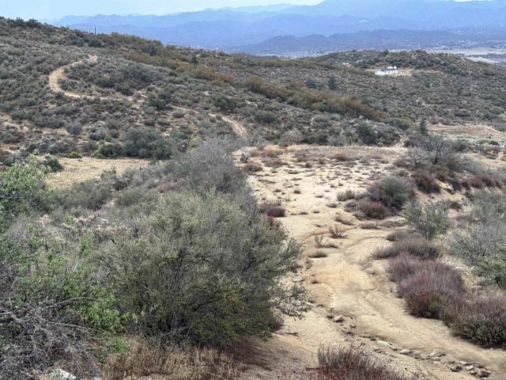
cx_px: 253
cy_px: 190
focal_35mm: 48
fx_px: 702
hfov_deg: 39.7
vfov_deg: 30.3
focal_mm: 6.76
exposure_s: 1/60
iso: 200
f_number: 1.78
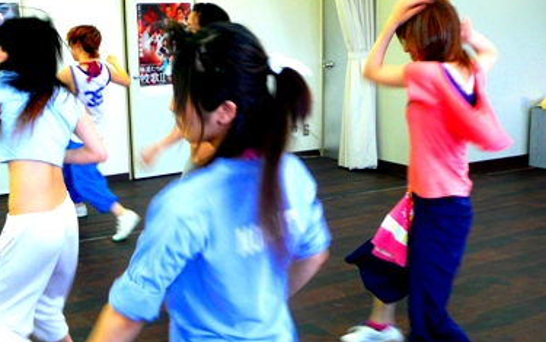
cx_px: 212
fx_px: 834
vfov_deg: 23.2
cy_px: 199
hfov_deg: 36.1
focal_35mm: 56
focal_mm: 7
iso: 200
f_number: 4
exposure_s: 1/30
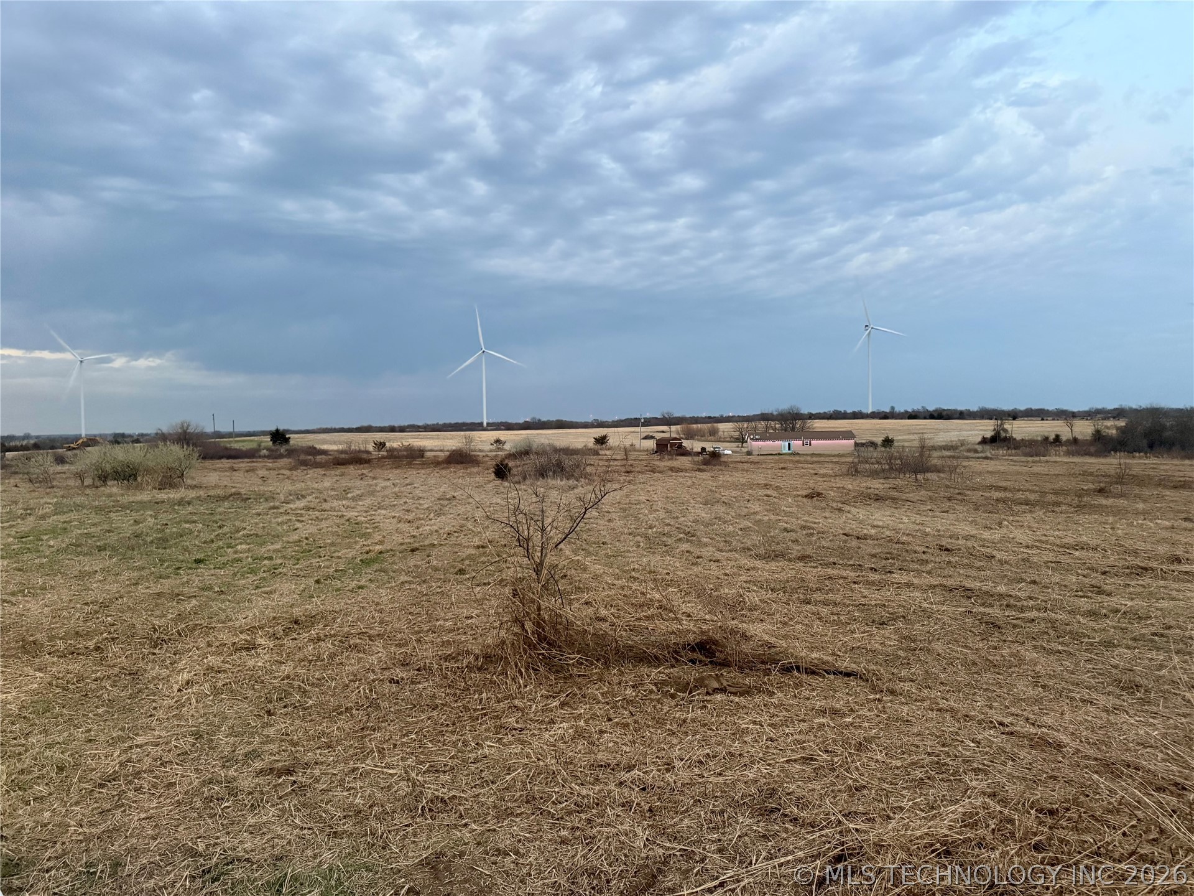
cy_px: 448
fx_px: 828
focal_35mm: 24
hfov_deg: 71.6
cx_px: 597
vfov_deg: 56.8
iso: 800
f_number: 1.78
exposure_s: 1/42
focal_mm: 6.76
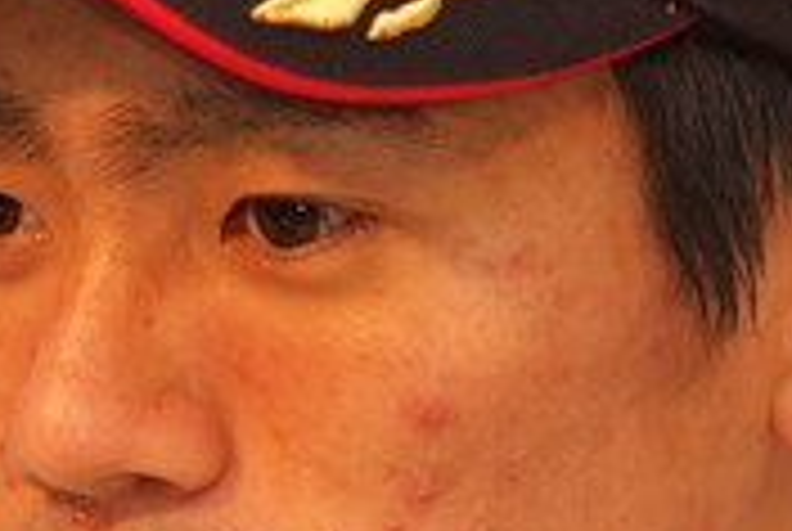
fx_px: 24285
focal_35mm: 1102
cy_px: 594
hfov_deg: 1.9
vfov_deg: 1.3
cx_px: 202
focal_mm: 180
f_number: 2.8
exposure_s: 1/125
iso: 400
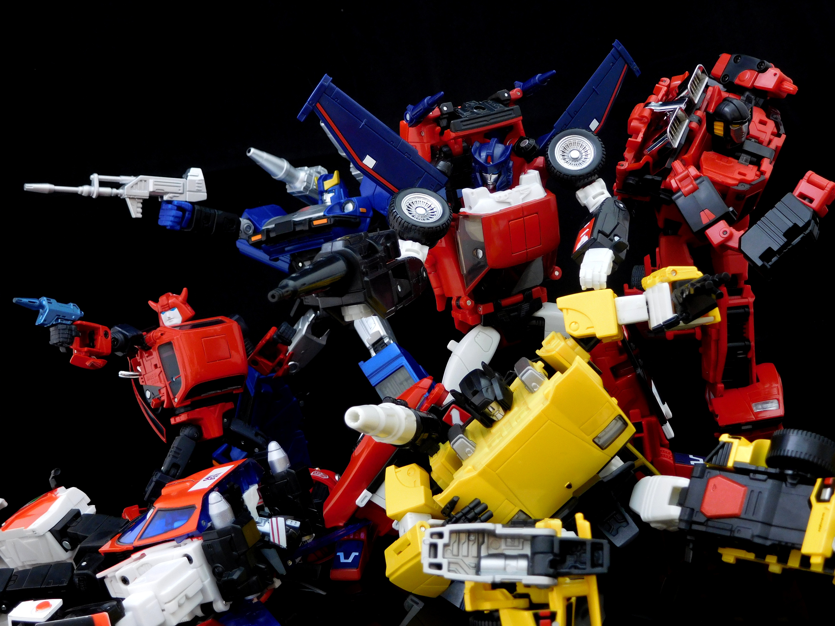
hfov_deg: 38.2
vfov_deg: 29.1
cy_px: 313
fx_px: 1206
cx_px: 418
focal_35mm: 50
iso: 200
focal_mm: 8.9
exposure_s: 1
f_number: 4.1
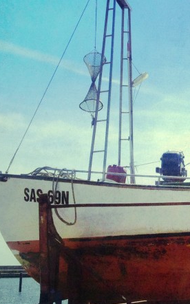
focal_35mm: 86
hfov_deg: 14.4
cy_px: 120
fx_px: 713
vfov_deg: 24.0
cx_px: 267
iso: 50
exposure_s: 1/3460
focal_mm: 4.28
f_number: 2.4
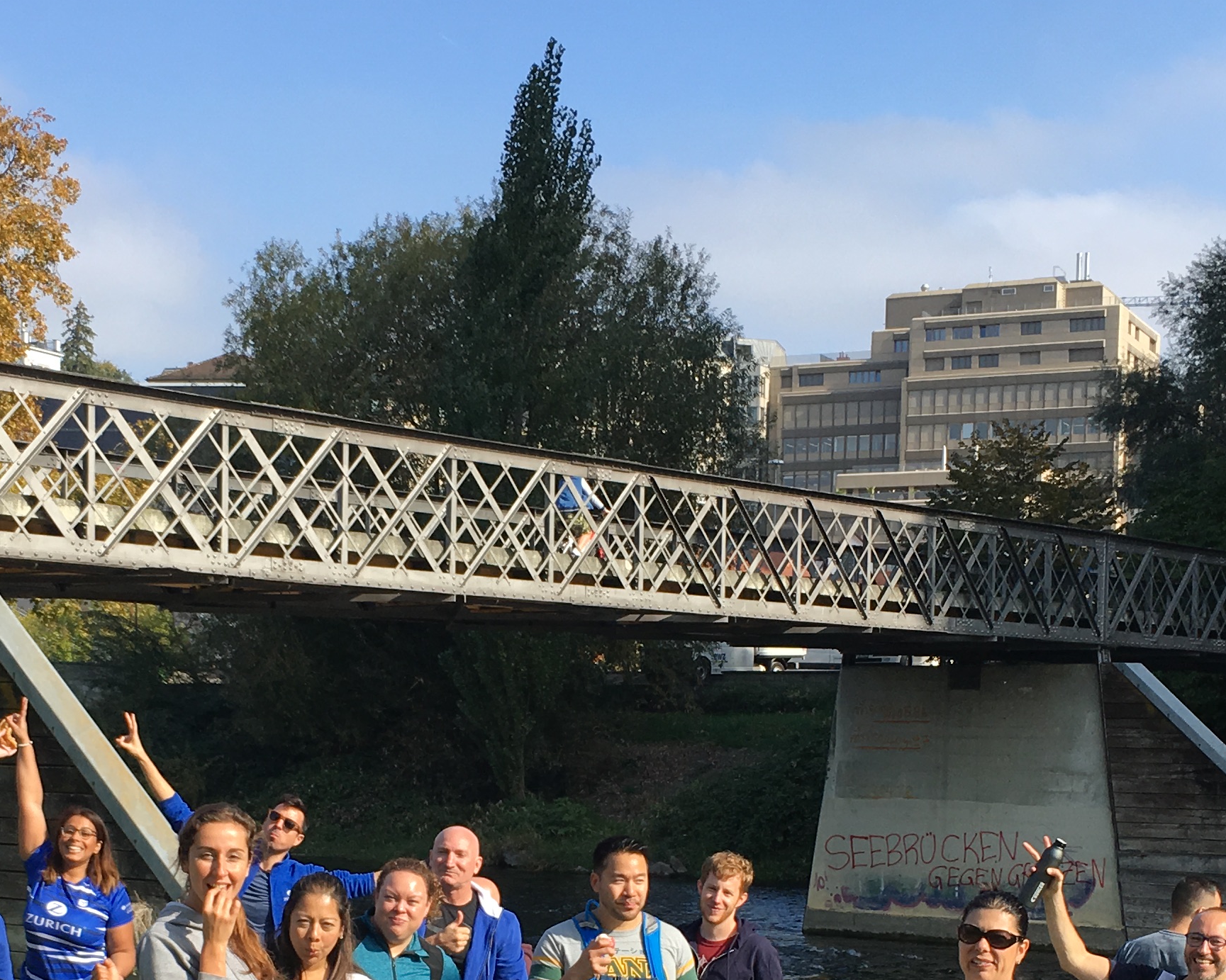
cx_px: 475
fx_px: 2395
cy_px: 885
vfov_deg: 22.6
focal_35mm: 66
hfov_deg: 28.6
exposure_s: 1/1054
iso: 25
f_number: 2.2
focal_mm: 4.15
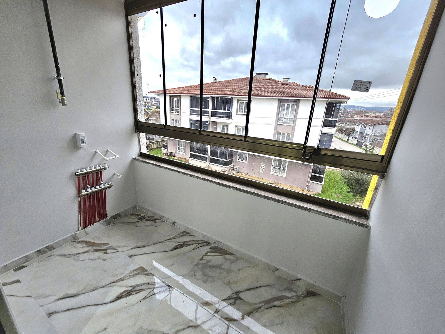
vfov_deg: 89.9
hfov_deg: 106.2
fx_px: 167
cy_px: 167
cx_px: 222
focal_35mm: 13
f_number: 2.2
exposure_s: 1/101
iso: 200
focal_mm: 2.2
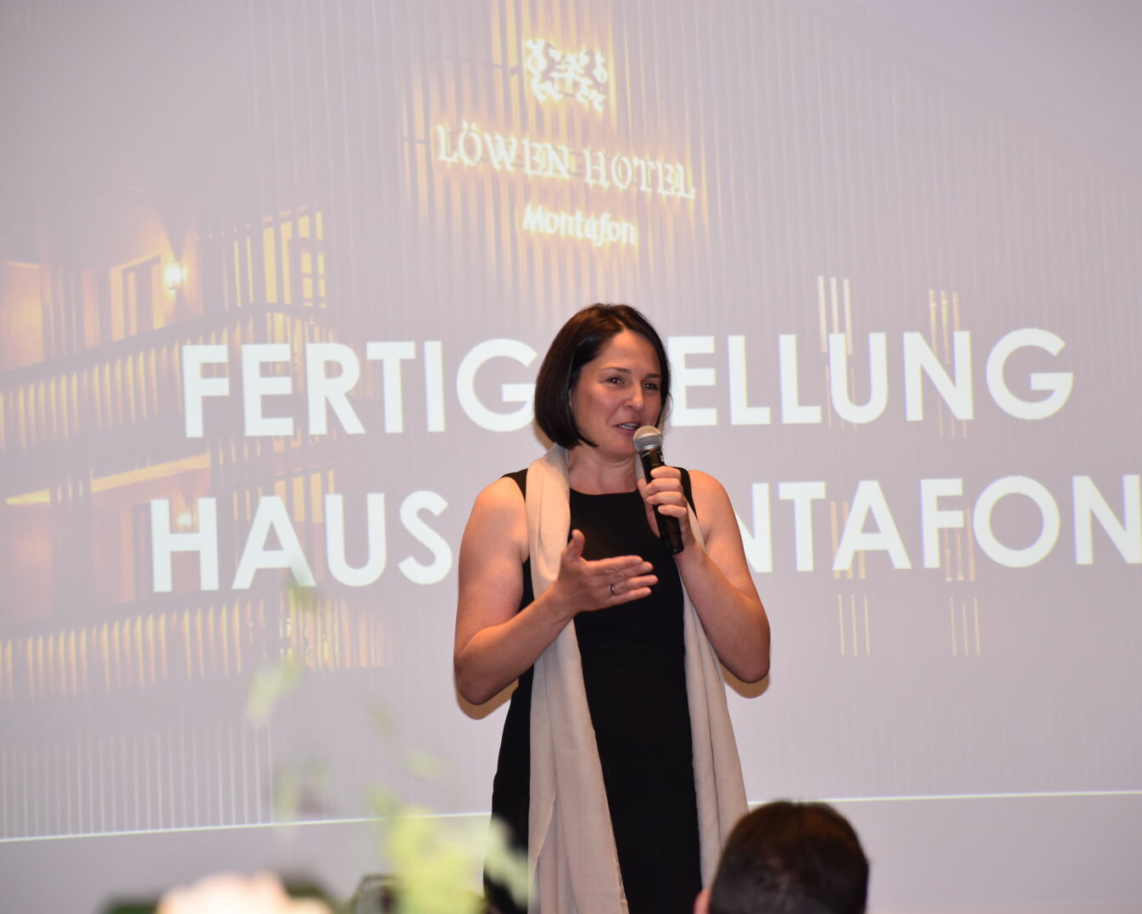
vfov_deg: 6.5
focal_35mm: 237
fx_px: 8011
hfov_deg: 8.2
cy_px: 457
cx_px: 627
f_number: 5.6
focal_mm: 140
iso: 800
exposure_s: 1/80
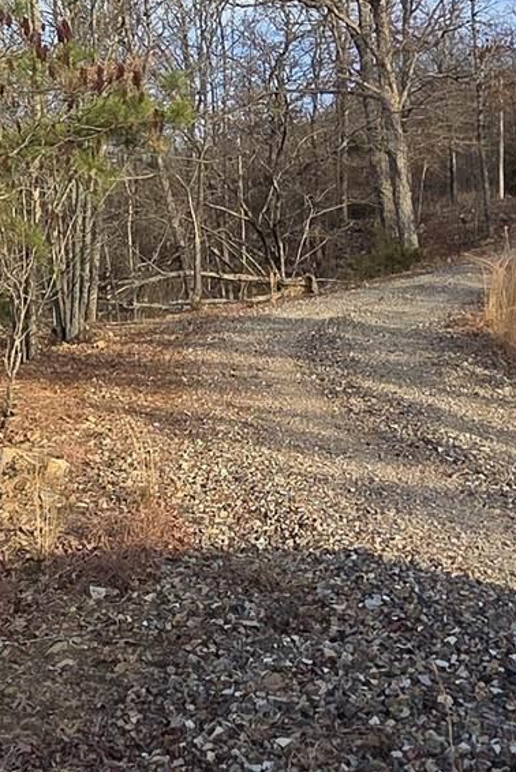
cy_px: 353
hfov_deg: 23.3
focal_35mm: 55
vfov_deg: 36.2
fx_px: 1181
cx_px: -34
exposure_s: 1/628
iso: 50
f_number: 2.2
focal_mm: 2.2
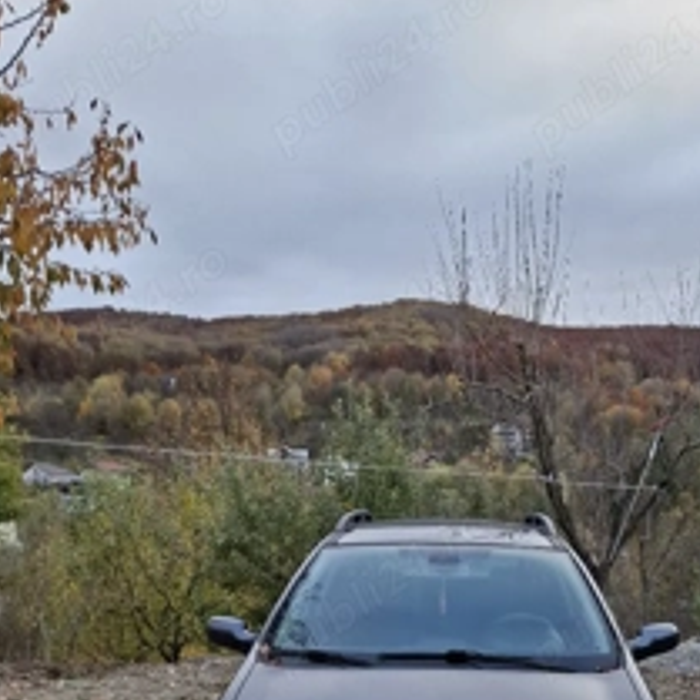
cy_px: 630
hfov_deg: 42.5
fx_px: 892
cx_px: 445
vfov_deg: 39.7
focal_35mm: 39
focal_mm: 5.54
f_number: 1.8
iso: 50
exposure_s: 1/345
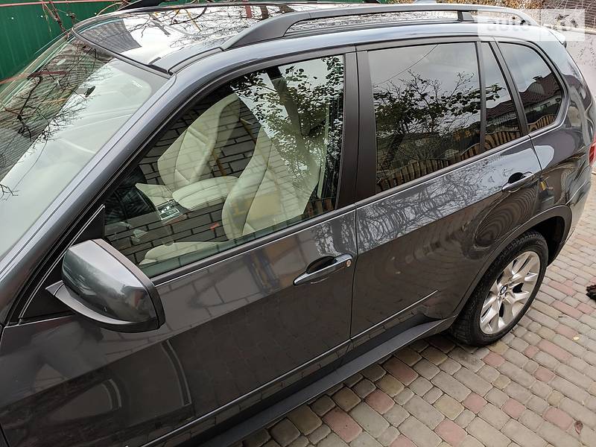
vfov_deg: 53.1
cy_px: 224
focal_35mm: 26
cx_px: 298
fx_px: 448
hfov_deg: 67.3
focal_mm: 4.8
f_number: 1.8
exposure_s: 1/151
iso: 102
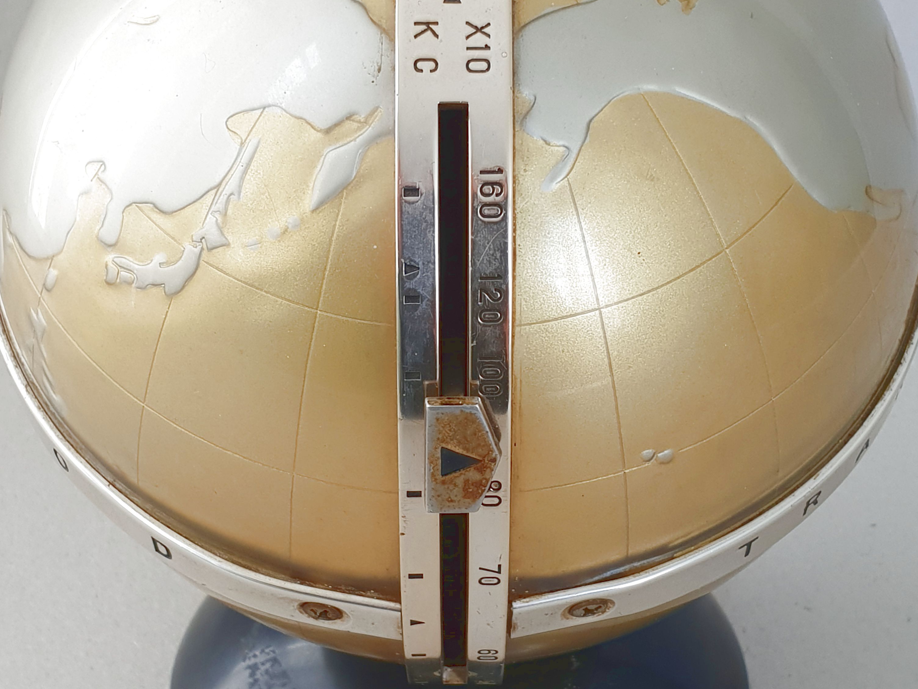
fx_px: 928
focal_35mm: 35
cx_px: 463
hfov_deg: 52.6
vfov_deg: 40.7
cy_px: 326
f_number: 2.4
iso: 64
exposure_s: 1/100
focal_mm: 4.3
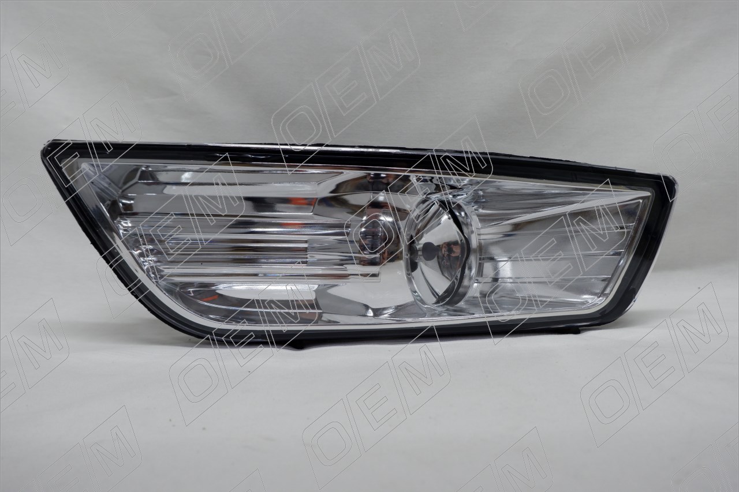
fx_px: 493
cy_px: 246
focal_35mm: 24
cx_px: 370
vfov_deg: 53.1
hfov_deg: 73.8
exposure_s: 1/105
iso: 800
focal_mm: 16
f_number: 6.4
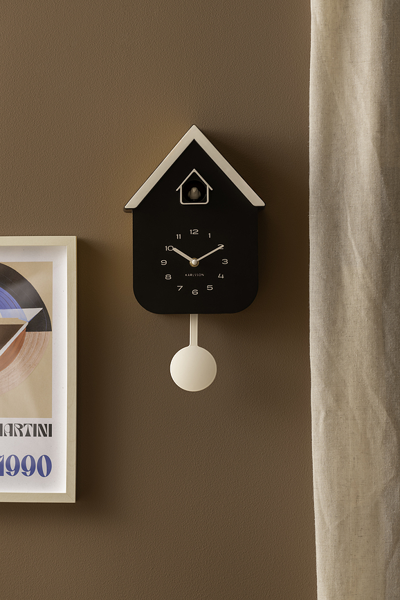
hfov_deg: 10.2
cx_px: 200
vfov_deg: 15.2
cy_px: 300
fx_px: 2250
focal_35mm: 135
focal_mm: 135
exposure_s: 1/125
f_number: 4
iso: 31
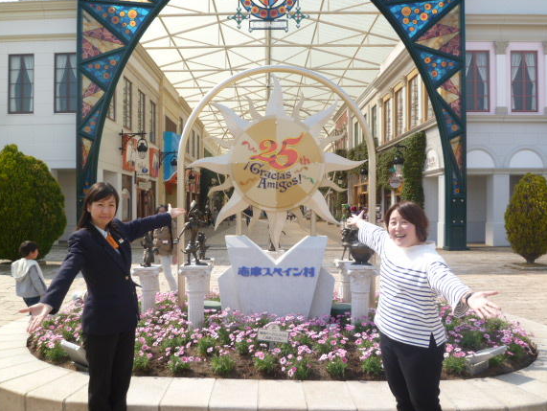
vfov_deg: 49.8
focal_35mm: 28
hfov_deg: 63.3
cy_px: 208
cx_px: 251
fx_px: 443
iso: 80
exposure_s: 1/320
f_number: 4
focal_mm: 4.5
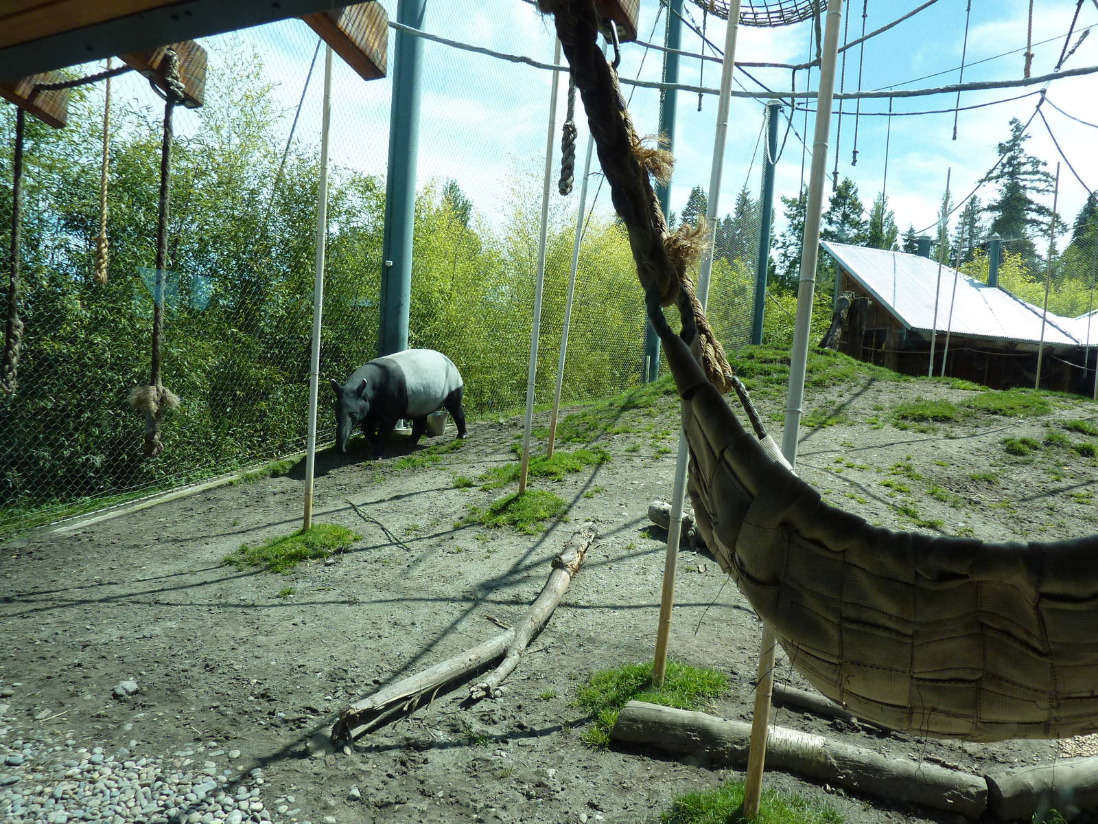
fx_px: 793
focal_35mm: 25
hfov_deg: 69.4
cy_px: 412
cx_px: 549
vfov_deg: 54.9
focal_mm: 4.1
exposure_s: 1/500
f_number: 3.3
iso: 100
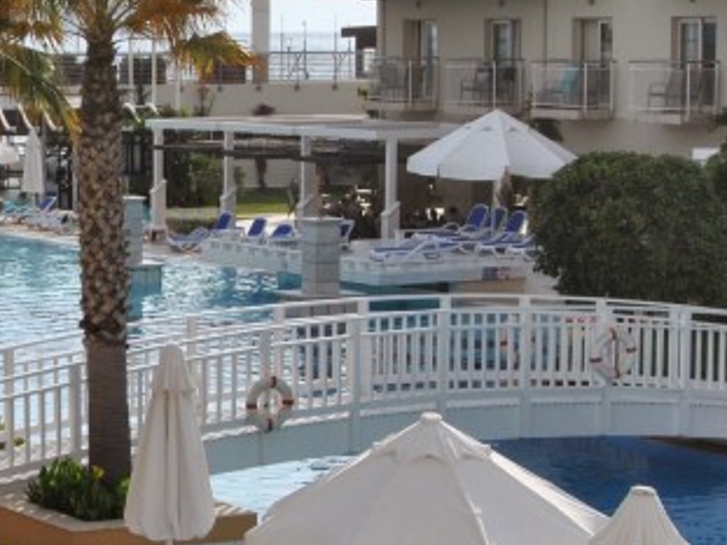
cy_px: 351
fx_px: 2687
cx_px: -48
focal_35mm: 128
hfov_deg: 15.1
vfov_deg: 11.6
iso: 100
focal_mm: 24
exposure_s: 1/200
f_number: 13
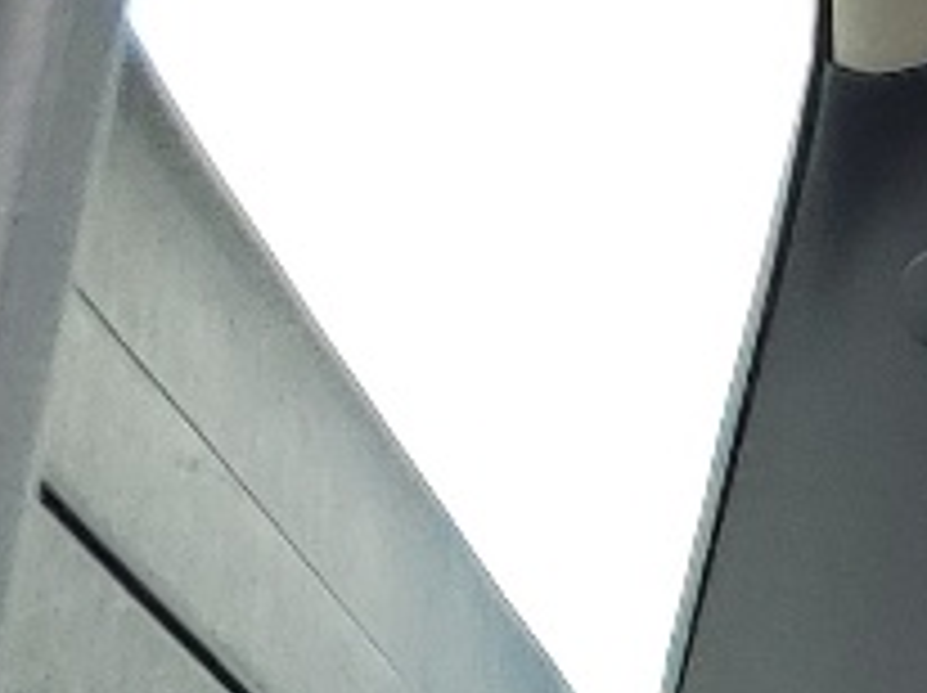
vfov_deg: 7.0
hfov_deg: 9.6
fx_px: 5403
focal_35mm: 202
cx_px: 1350
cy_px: 1606
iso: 50
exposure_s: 1/286
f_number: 1.5
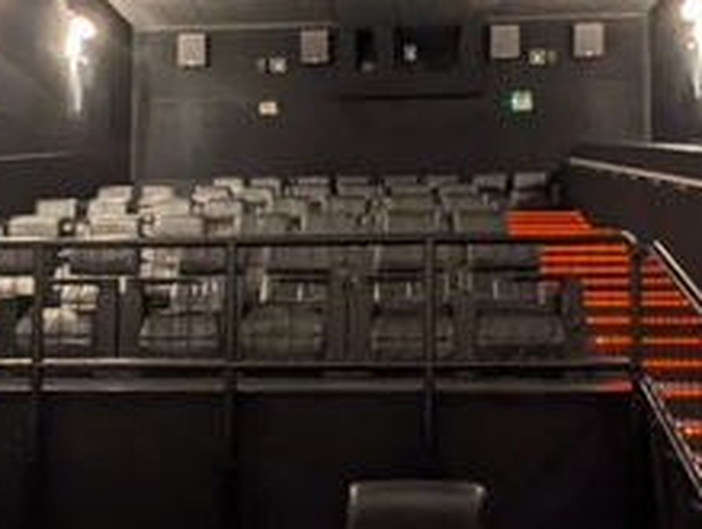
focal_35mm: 35
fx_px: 711
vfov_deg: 40.7
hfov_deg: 52.5
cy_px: 311
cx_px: 365
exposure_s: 1/2.08
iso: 549
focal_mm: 2.23
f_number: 1.95
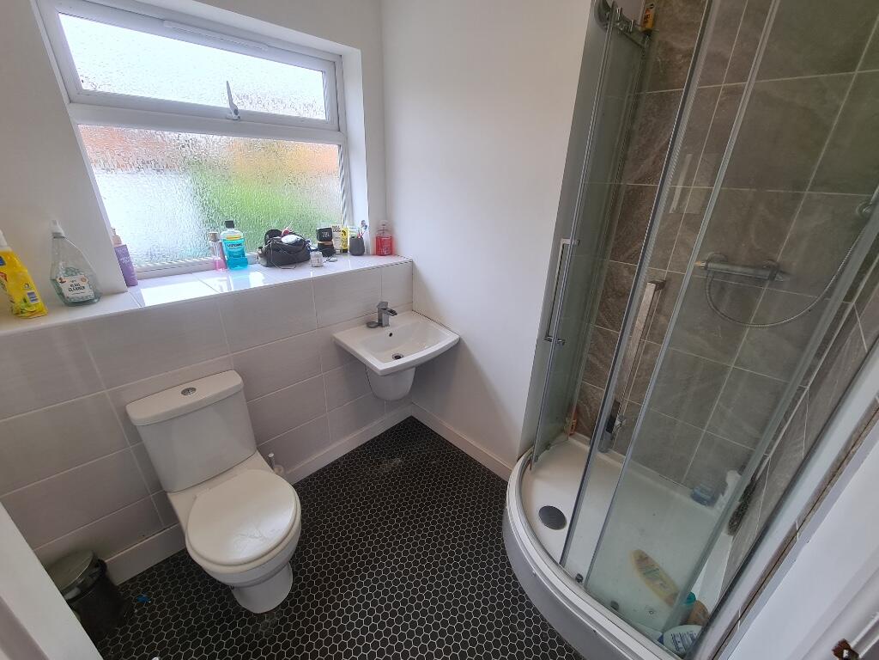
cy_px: 330
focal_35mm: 13
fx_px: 330
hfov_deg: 106.2
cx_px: 440
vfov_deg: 89.9
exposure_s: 1/50
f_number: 2.2
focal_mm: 2.2
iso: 80
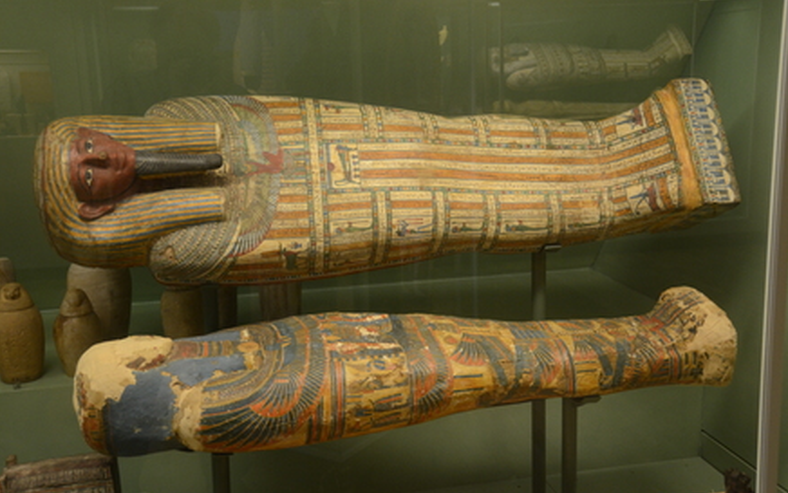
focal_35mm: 42
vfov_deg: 30.9
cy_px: 243
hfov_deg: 47.7
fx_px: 892
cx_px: 396
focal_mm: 27
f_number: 4
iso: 1000
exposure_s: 1/40
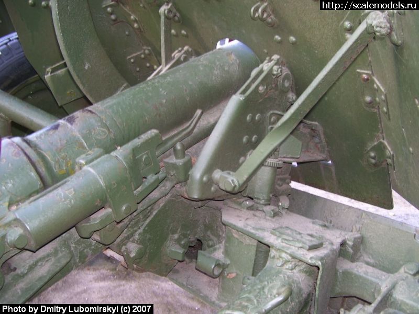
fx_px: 448
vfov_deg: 38.7
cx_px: 210
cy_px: 157
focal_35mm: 37
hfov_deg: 50.1
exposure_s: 1/60
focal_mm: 6
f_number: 2.7
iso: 80
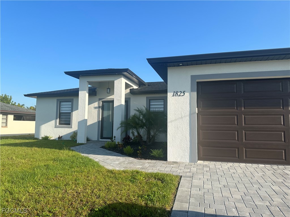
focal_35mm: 24
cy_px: 108
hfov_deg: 71.6
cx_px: 145
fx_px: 201
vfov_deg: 56.8
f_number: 1.78
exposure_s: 1/3155
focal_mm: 6.86
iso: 80
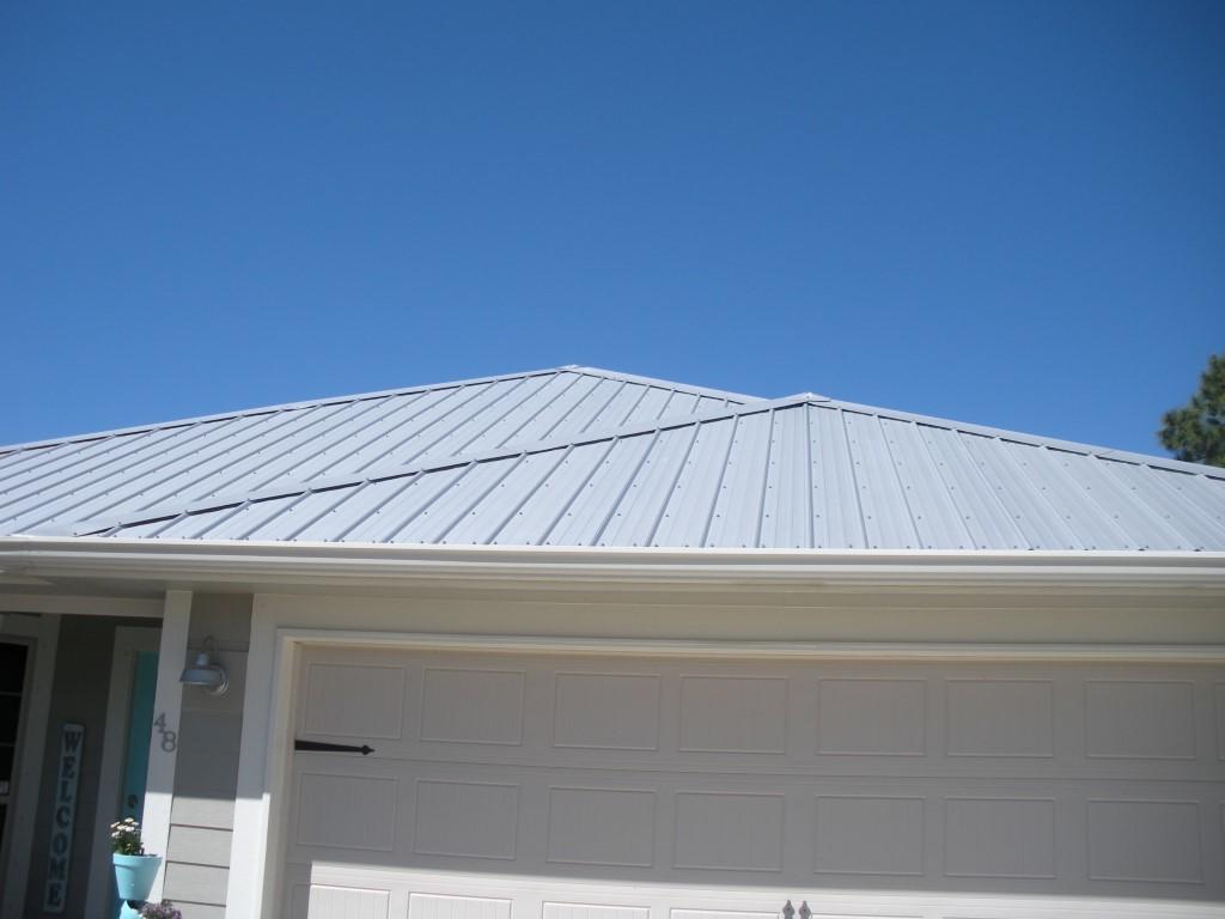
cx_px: 612
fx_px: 1274
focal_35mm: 36
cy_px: 460
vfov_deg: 39.7
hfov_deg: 51.4
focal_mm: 6.3
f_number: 3.5
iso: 64
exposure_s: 1/750
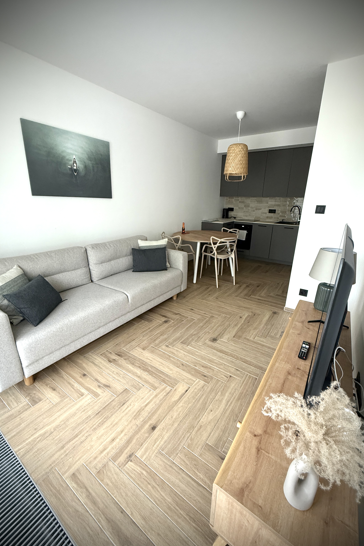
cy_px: 271
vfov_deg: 100.4
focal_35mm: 15
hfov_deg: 77.3
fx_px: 228
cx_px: 180
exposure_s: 1/79
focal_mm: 2.22
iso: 400
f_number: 2.2
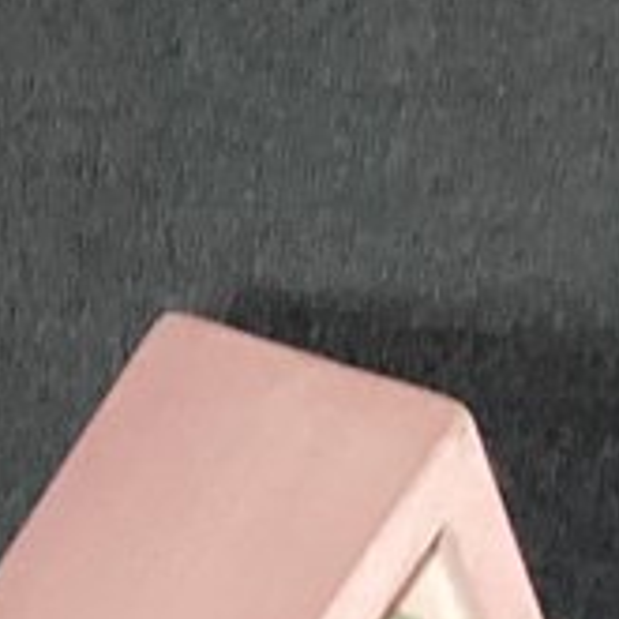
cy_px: 1446
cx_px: -1960
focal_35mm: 251
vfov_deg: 6.6
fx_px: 5078
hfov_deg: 5.8
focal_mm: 3.3
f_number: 2.4
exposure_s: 1/60
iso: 320
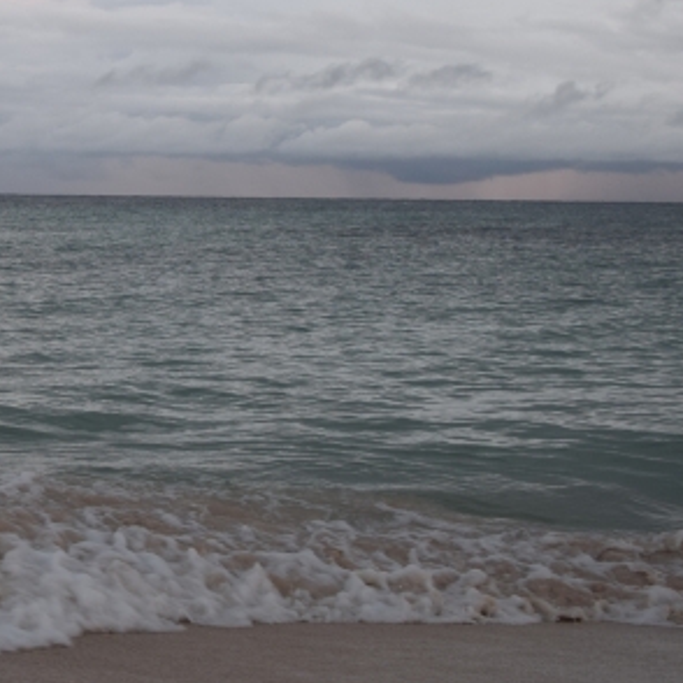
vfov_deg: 21.5
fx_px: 1786
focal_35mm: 80
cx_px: -281
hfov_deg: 19.4
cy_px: 177
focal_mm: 18
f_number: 4.5
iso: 400
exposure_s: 1/80
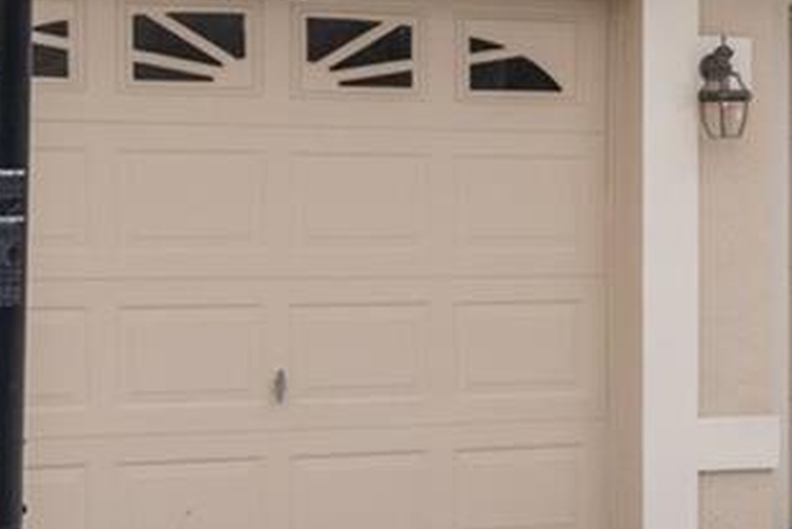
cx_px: 1515
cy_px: 258
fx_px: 2839
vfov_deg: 10.6
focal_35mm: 129
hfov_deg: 13.8
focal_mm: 25
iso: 320
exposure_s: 1/100
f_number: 8
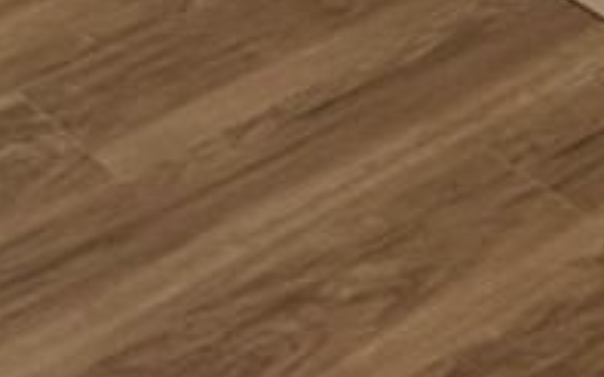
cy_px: -993
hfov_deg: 15.7
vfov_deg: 7.7
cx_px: 89
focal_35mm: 132
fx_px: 2172
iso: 100
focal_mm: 6.76
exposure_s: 1/139
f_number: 1.78
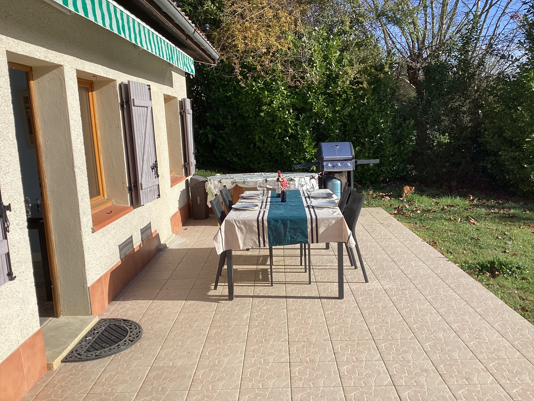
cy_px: 200
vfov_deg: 45.4
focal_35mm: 31
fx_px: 478
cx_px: 267
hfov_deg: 58.4
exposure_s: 1/1664
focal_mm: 3.3
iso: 25
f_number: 2.4
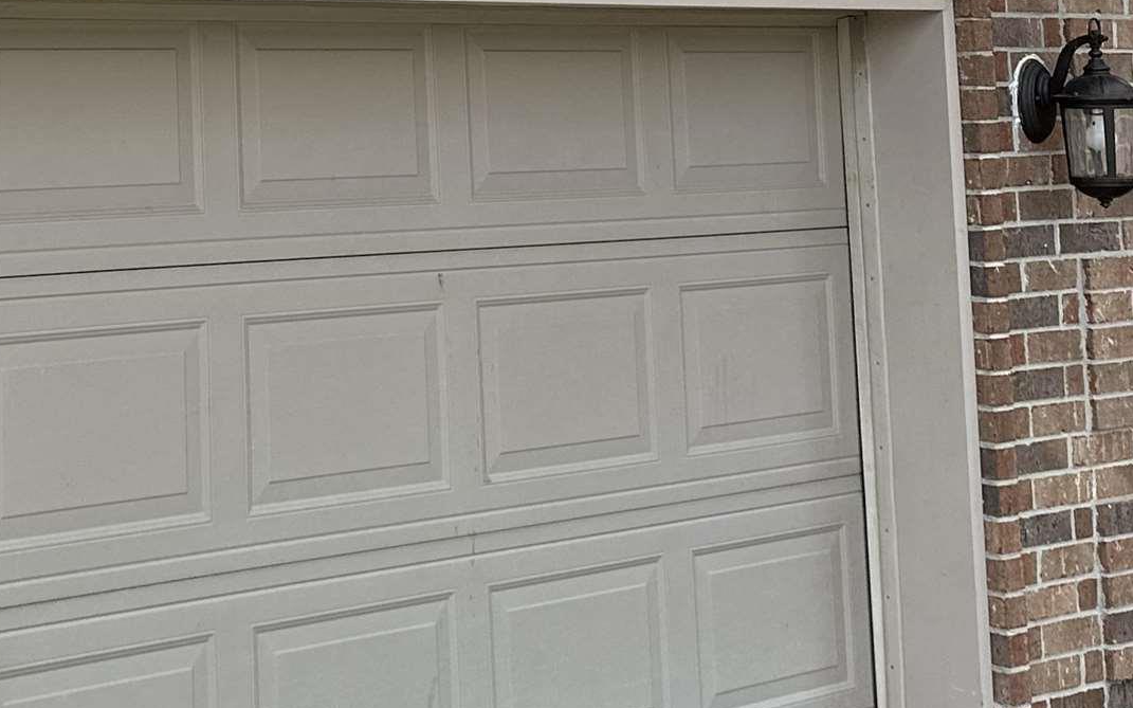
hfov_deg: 26.1
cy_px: -133
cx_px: -100
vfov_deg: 17.1
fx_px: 2254
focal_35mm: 73
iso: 80
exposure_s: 1/1050
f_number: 1.78
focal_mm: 6.86
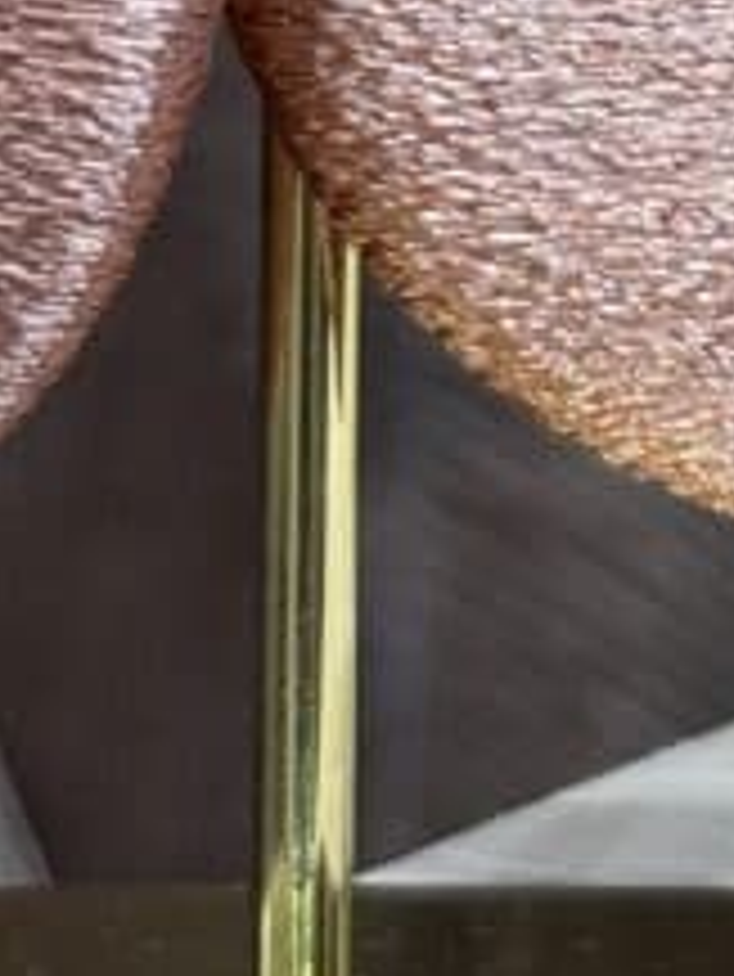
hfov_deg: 6.1
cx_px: 711
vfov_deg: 7.8
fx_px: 6920
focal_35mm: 245
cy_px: -729
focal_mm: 5.96
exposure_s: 1/100
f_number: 1.6
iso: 50
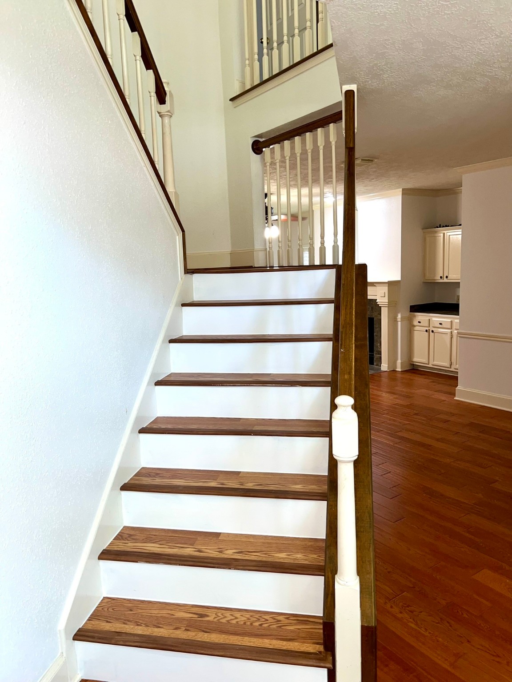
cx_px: 256
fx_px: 513
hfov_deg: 53.1
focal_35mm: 26
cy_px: 341
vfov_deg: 67.3
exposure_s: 1/27
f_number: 1.5
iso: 40
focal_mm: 5.7
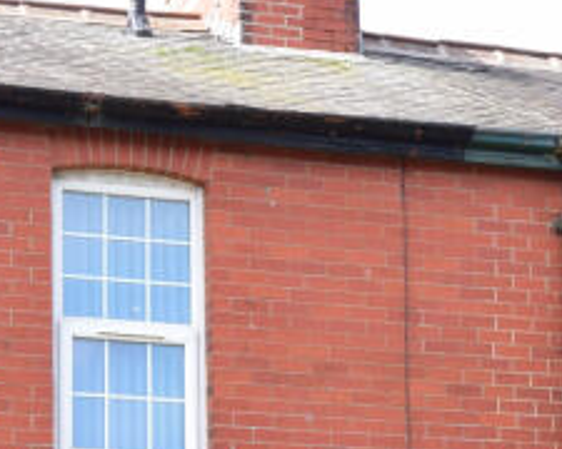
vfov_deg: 11.6
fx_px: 2129
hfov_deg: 14.9
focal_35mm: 128
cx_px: 85
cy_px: 660
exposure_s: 1/160
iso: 250
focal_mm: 20
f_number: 10
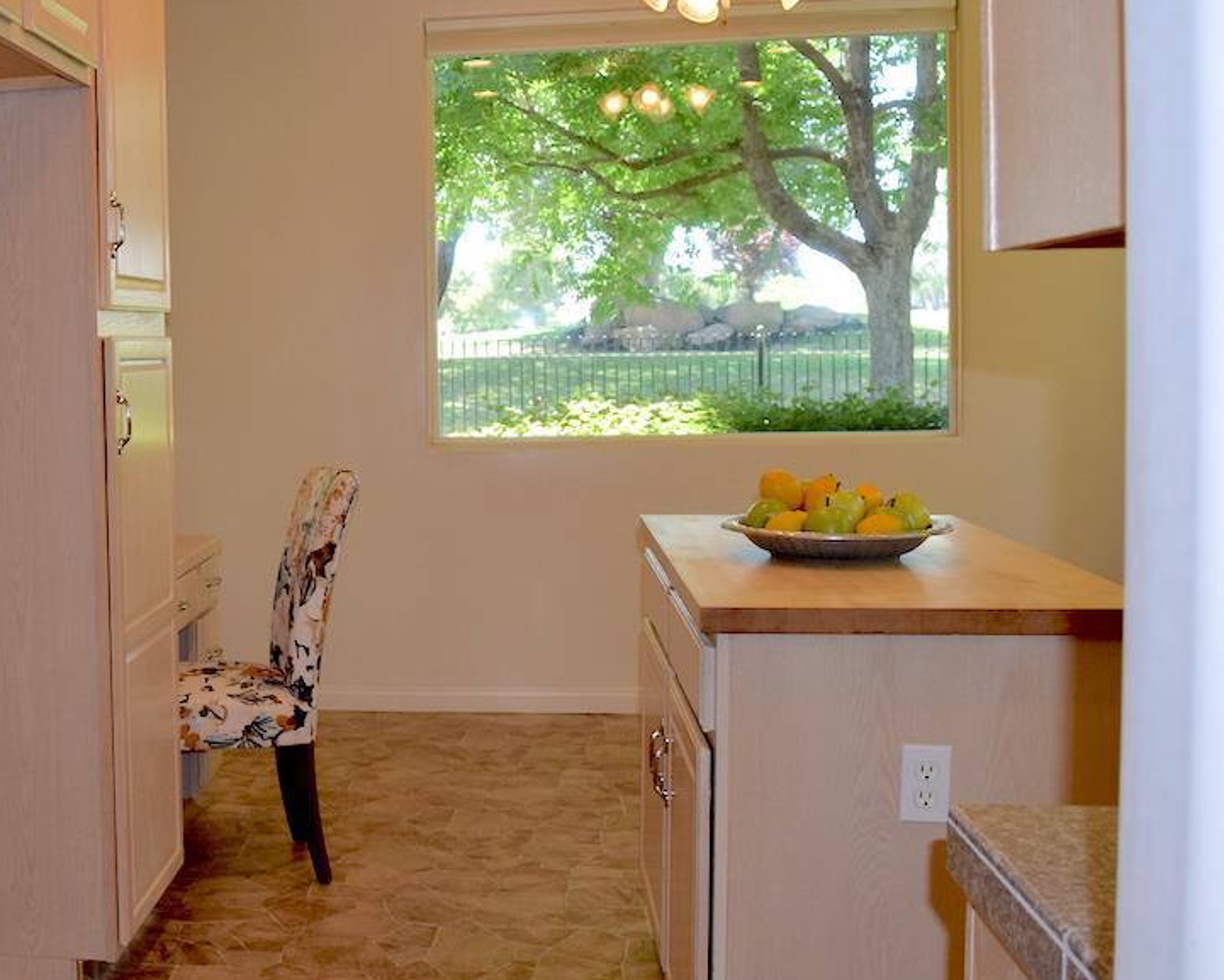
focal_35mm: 45
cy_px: 424
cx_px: 171
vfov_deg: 33.4
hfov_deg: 38.8
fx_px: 1630
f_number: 5.6
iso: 800
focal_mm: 18
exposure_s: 1/125
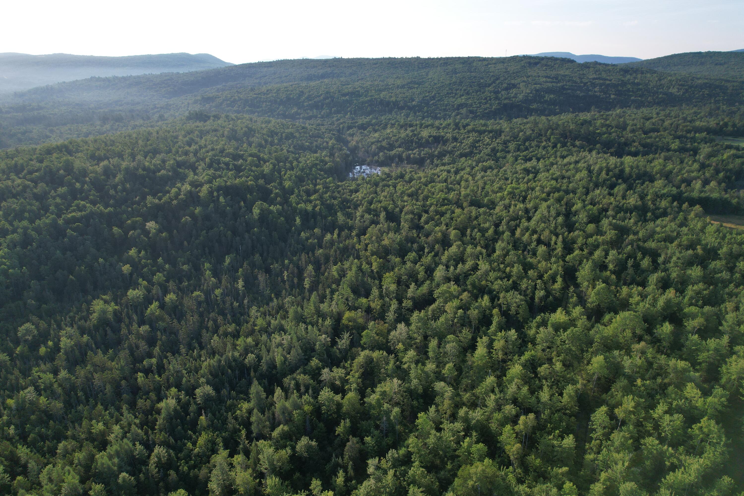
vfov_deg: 57.2
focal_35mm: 22
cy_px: 248
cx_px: 372
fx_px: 455
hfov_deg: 78.6
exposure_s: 1/800
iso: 100
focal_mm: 8.38
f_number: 2.8
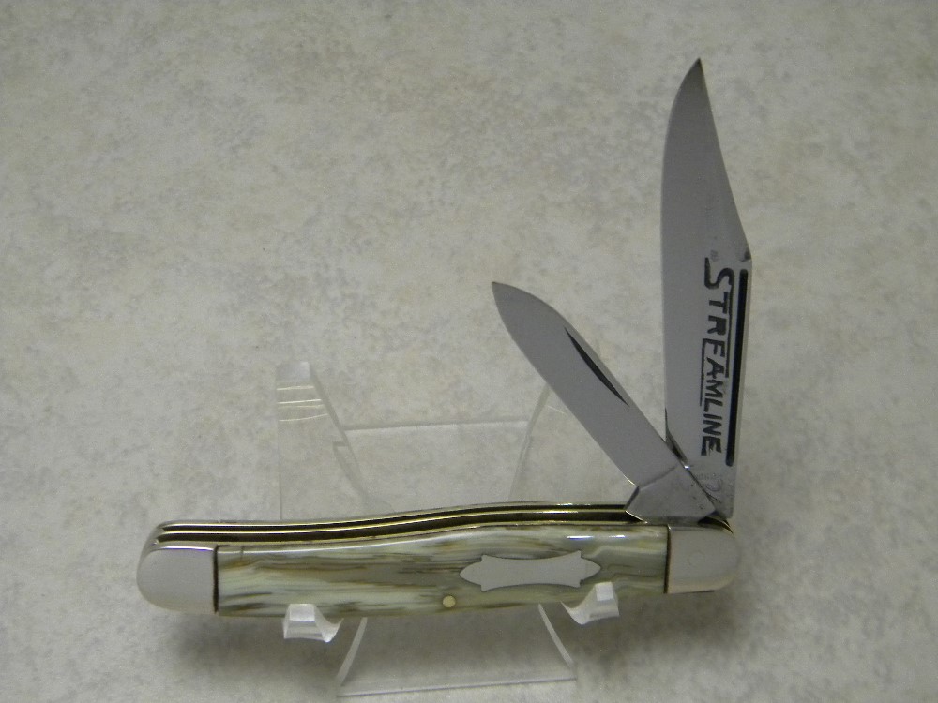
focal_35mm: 56
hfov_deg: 34.3
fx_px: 1517
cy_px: 352
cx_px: 469
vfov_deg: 26.1
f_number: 4.1
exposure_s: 1/40.2
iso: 400
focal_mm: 10.1
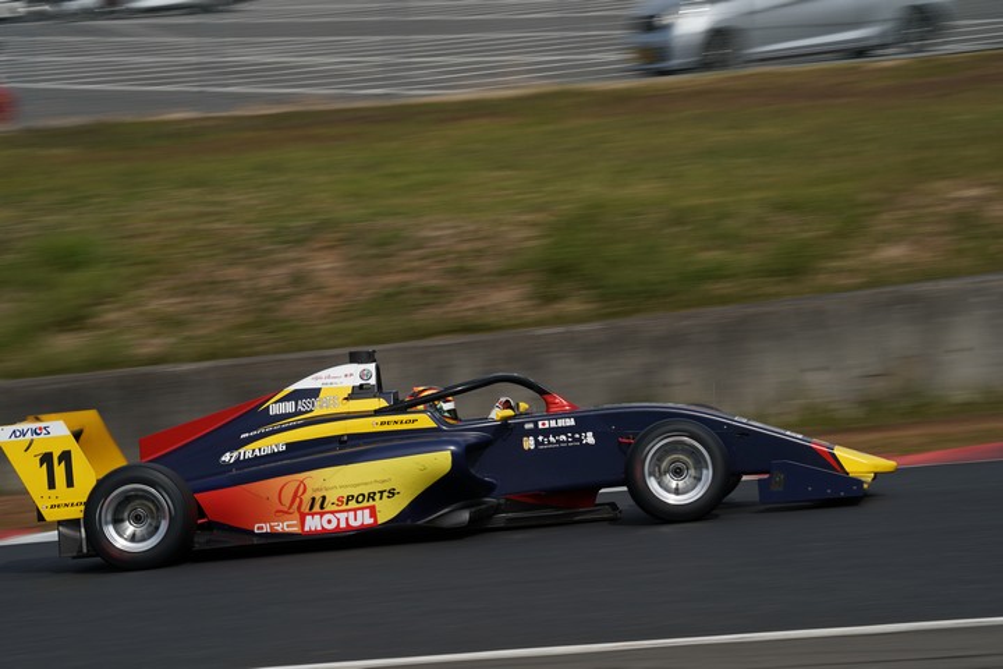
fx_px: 5962
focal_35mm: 214
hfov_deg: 9.6
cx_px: 502
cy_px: 334
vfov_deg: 6.4
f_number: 16
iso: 100
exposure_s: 1/125
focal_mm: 214
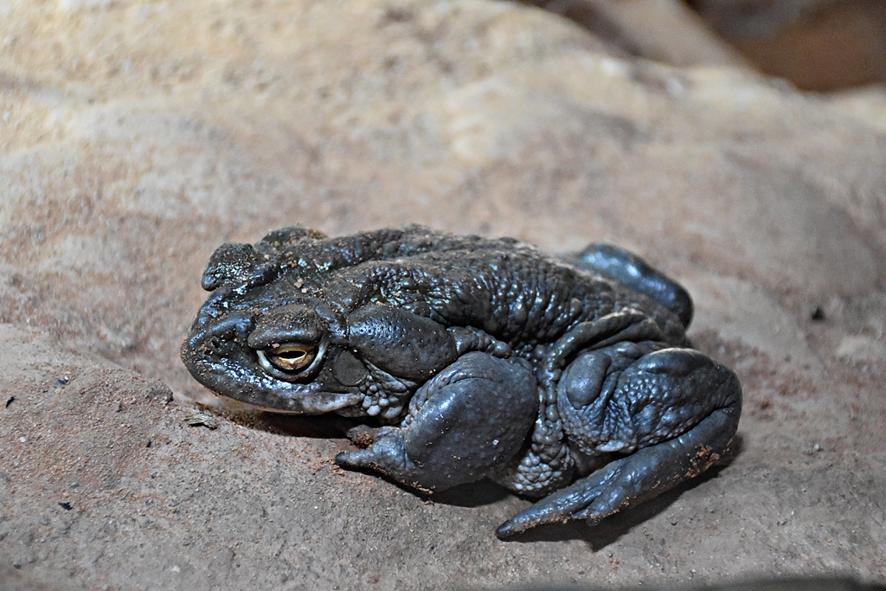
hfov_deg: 21.9
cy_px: 296
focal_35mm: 93
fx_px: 2289
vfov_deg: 14.7
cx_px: 443
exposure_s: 1/125
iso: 6400
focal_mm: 62
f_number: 5
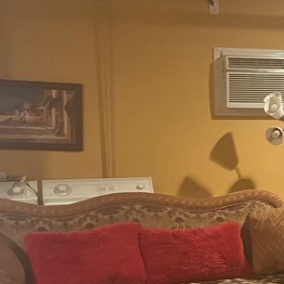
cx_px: 307
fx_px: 715
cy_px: 238
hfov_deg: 21.4
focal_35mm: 77
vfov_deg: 22.1
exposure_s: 1/30
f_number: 1.6
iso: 500
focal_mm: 5.1
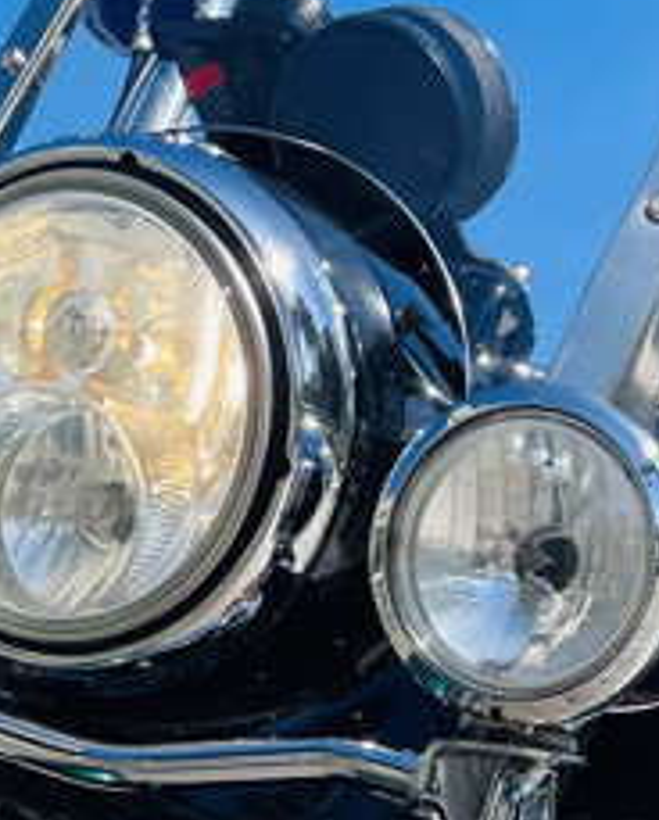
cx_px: 390
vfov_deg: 15.3
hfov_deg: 13.1
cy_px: 1137
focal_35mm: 118
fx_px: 2869
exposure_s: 1/2132
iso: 32
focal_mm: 4.2
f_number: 1.6
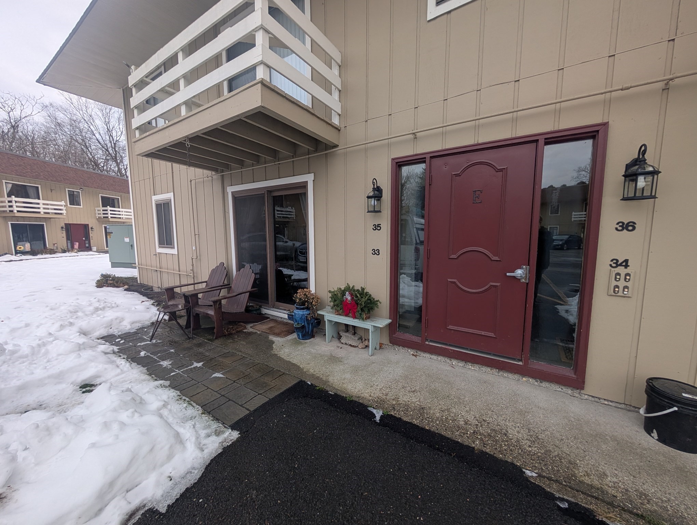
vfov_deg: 94.6
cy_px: 262
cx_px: 348
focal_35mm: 12
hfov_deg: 110.5
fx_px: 242
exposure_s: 1/178
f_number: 1.7
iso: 56
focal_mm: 2.02
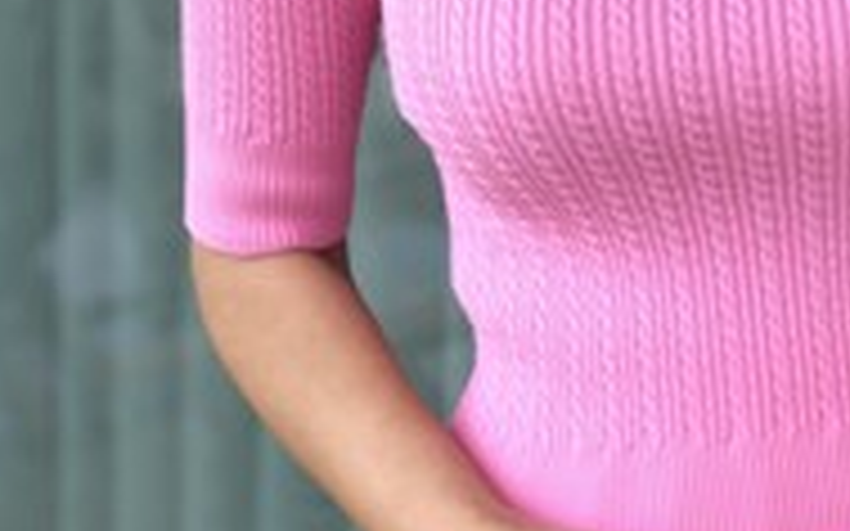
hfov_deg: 14.0
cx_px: 805
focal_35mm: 148
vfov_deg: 8.7
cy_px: -158
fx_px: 3427
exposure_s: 1/61
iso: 16
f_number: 2.4
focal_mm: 6
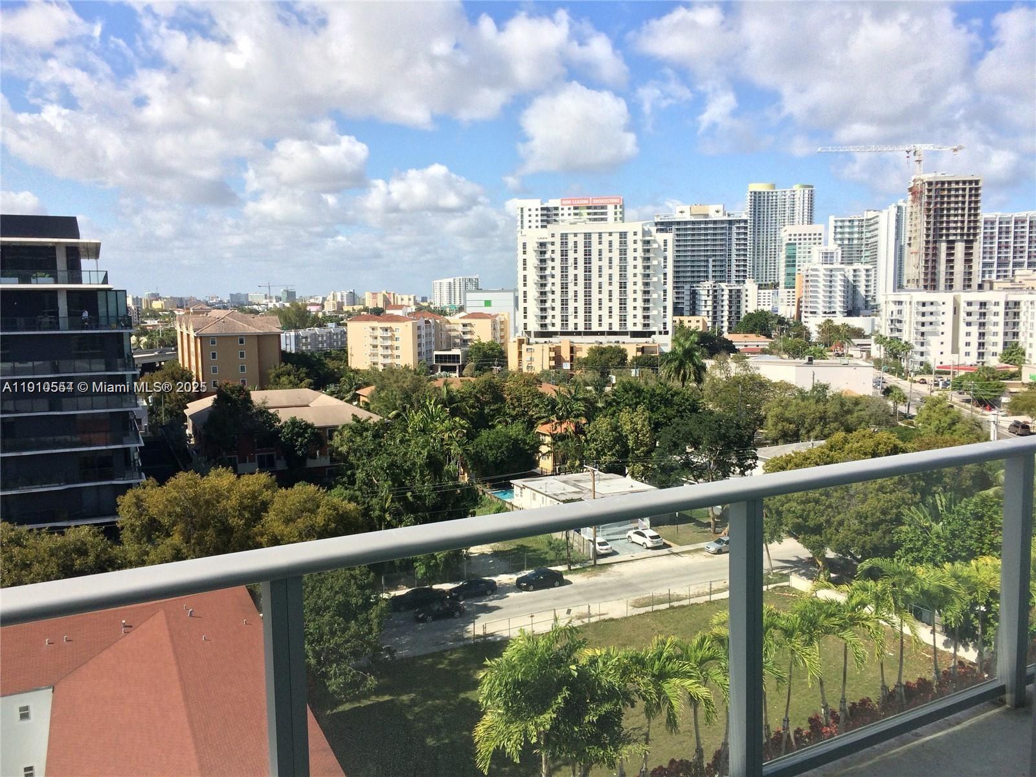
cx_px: 518
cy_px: 388
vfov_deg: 48.2
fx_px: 868
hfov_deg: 61.7
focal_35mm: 29
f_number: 2.2
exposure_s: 1/2564
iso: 32
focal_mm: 4.15
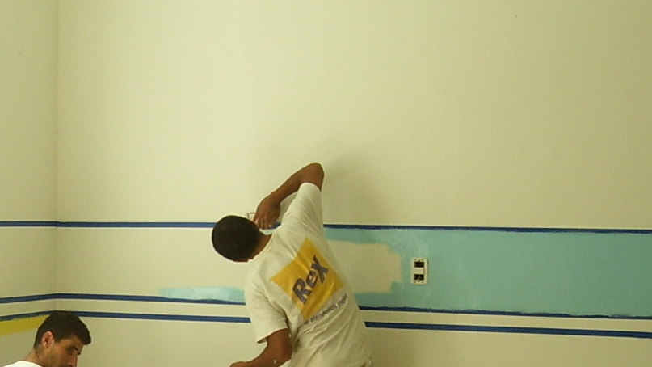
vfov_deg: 12.8
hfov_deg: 22.3
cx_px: 116
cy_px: 335
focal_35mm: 94
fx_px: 1625
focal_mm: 5.6
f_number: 2.7
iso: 80
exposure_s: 1/125
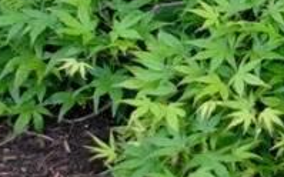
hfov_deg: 8.2
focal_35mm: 252
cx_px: 365
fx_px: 1949
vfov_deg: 5.2
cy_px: -14
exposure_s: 1/80
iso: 400
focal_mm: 32
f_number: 4.8
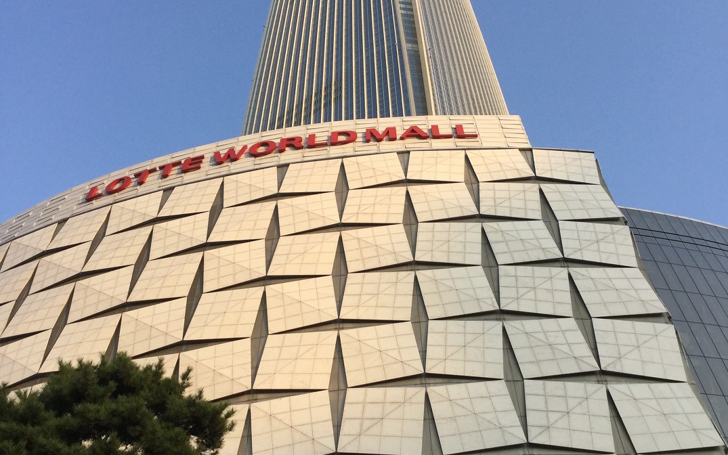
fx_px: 873
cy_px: 232
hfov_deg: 45.3
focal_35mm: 44
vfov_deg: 29.2
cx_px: 364
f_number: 2.4
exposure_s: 1/727
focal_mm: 3.3
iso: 25
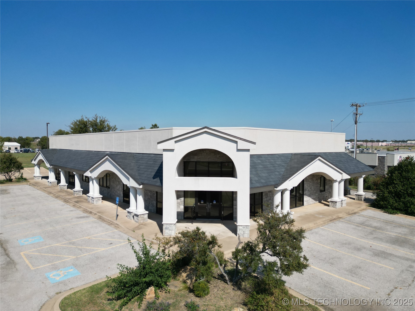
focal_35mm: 24
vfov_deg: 56.8
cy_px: 156
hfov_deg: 71.6
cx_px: 208
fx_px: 288
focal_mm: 6.72
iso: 140
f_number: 1.7
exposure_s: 1/5000
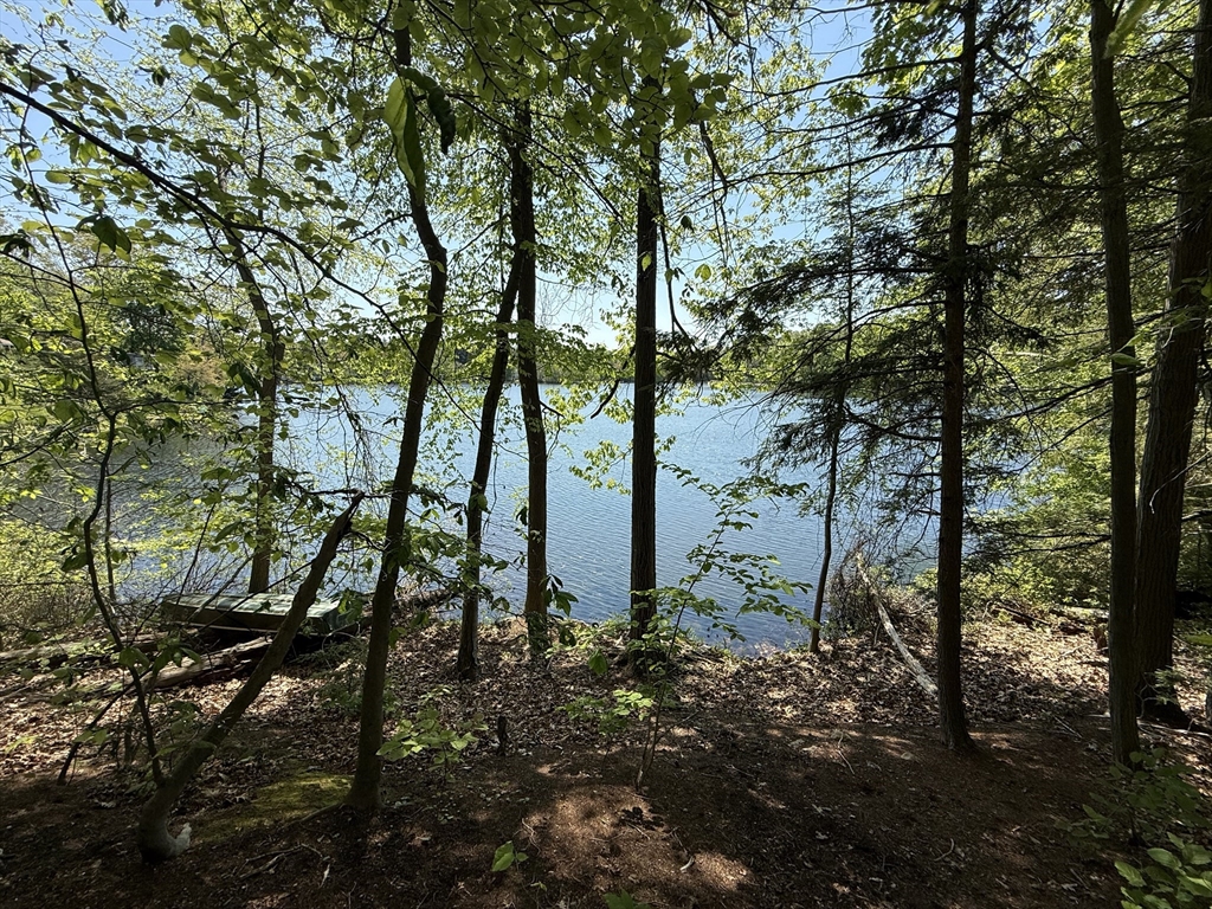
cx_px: 606
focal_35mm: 14
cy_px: 454
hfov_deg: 102.1
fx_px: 490
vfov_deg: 85.7
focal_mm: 2.22
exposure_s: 1/1001
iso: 50
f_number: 2.2
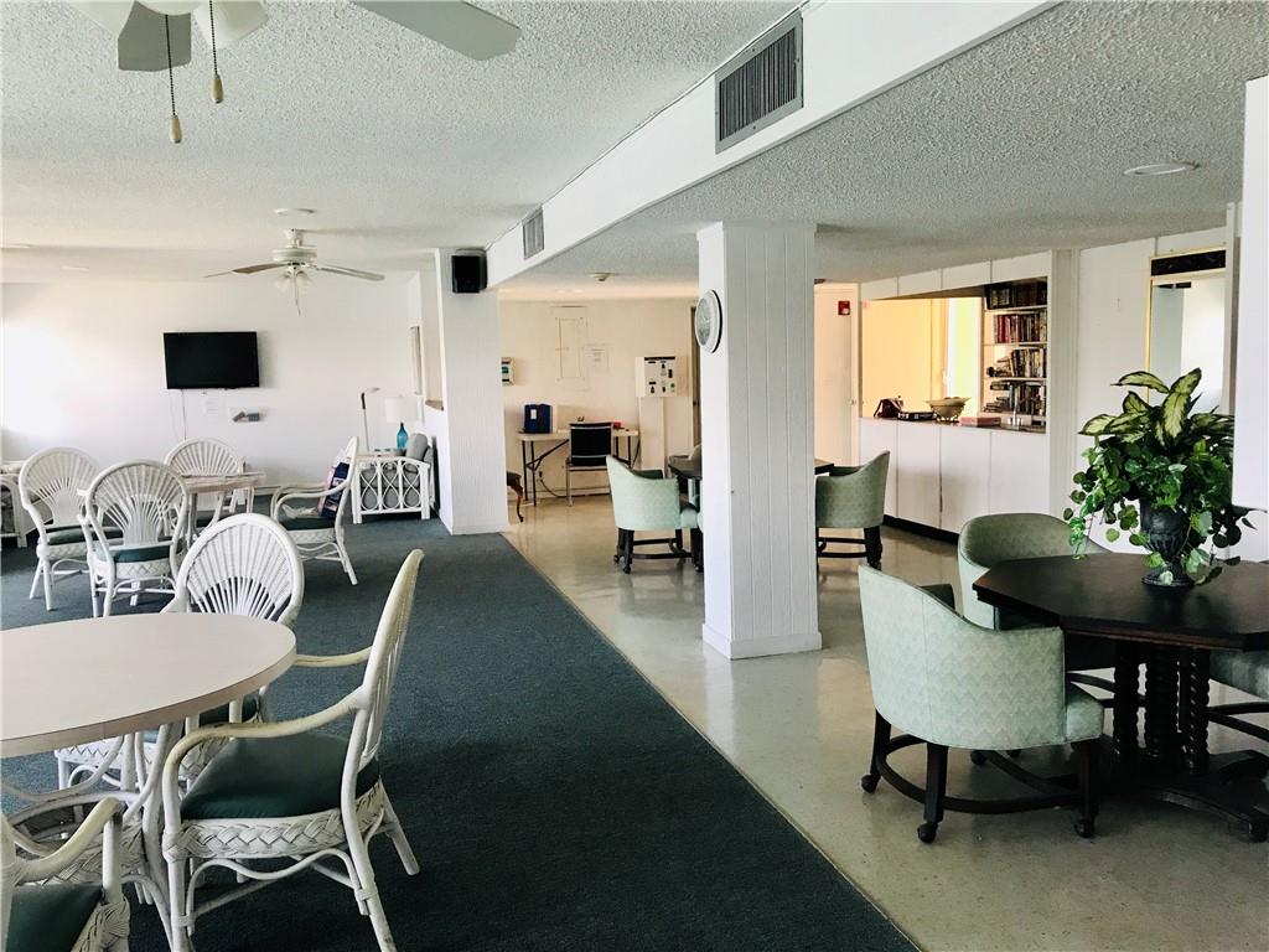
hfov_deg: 63.4
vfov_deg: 49.7
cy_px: 476
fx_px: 1026
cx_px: 634
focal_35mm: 28
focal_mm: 3.99
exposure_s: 1/30
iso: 32
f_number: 1.8
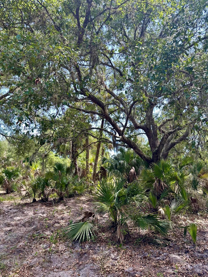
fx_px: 192
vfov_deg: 71.6
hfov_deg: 56.8
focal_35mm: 24
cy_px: 138
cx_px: 104
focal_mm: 6.86
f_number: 1.78
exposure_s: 1/278
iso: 80
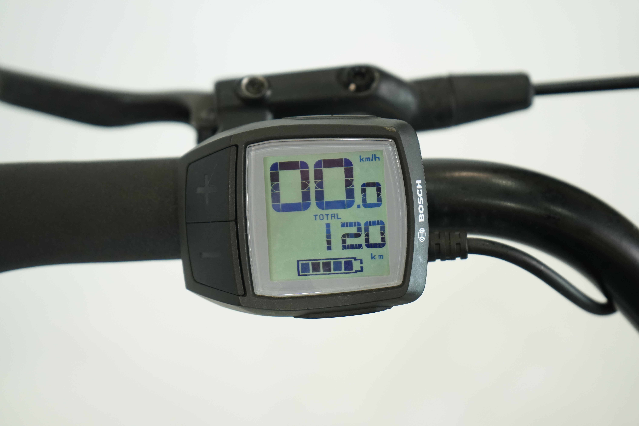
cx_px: 320
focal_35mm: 70
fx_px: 1242
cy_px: 213
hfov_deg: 28.8
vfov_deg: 19.5
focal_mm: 70
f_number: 5.6
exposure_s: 1/200
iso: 1600
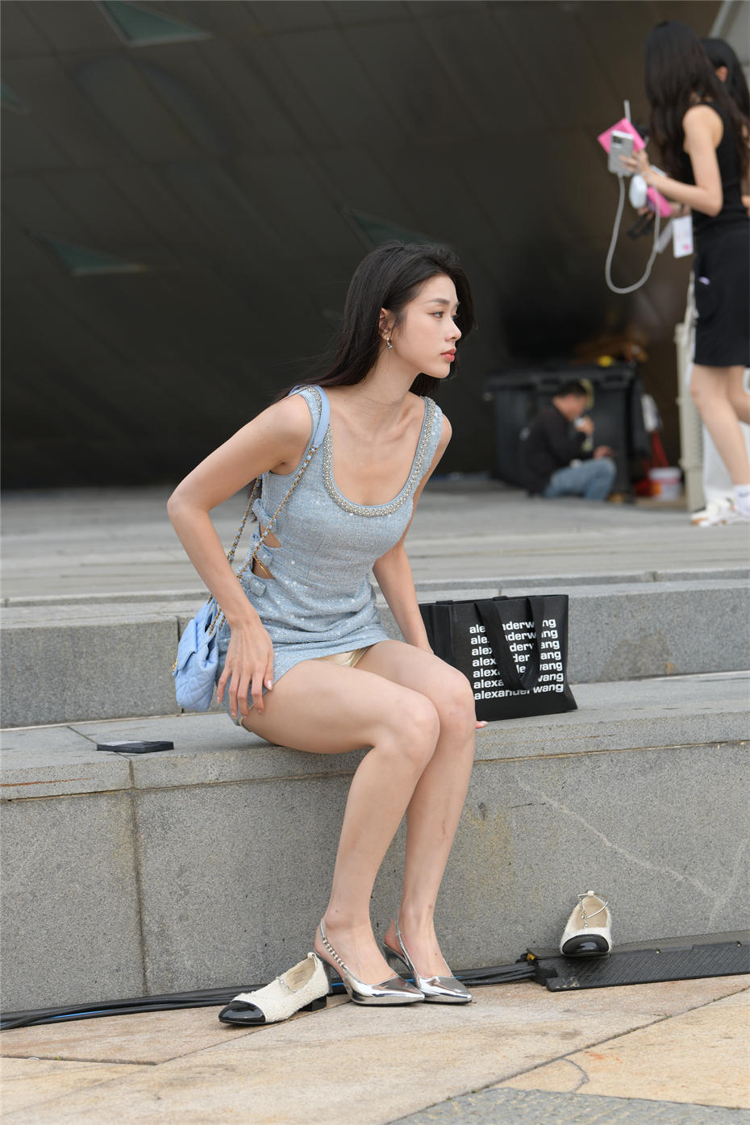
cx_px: 375
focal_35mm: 100
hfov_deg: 13.7
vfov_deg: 20.4
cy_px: 562
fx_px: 3125
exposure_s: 1/640
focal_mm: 100
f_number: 5
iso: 400
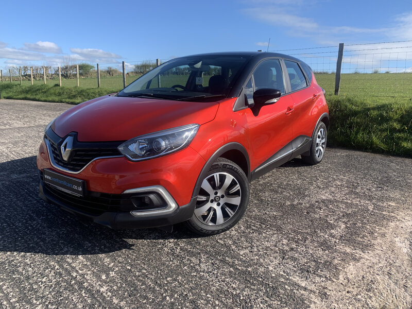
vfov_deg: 53.1
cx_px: 206
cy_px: 154
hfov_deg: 67.3
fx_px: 309
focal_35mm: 26
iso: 25
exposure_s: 1/1513
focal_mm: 4.25
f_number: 1.8
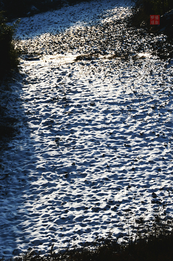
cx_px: 86
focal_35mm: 112
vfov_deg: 18.2
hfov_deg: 12.2
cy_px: 130
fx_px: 812
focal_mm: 75
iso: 100
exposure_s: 1/640
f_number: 11
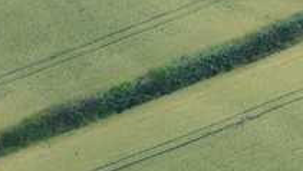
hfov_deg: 1.6
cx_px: 563
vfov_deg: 0.9
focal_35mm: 1311
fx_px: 10540
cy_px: -553
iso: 400
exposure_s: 1/800
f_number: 4
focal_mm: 165
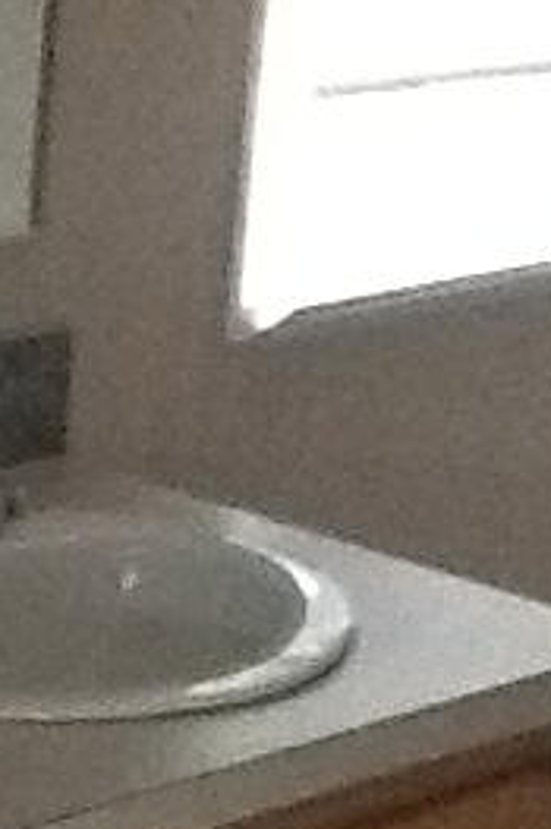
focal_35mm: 167
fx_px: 3839
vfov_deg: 12.2
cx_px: 41
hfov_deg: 8.2
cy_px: 725
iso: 400
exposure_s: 1/20
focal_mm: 2.03
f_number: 2.4
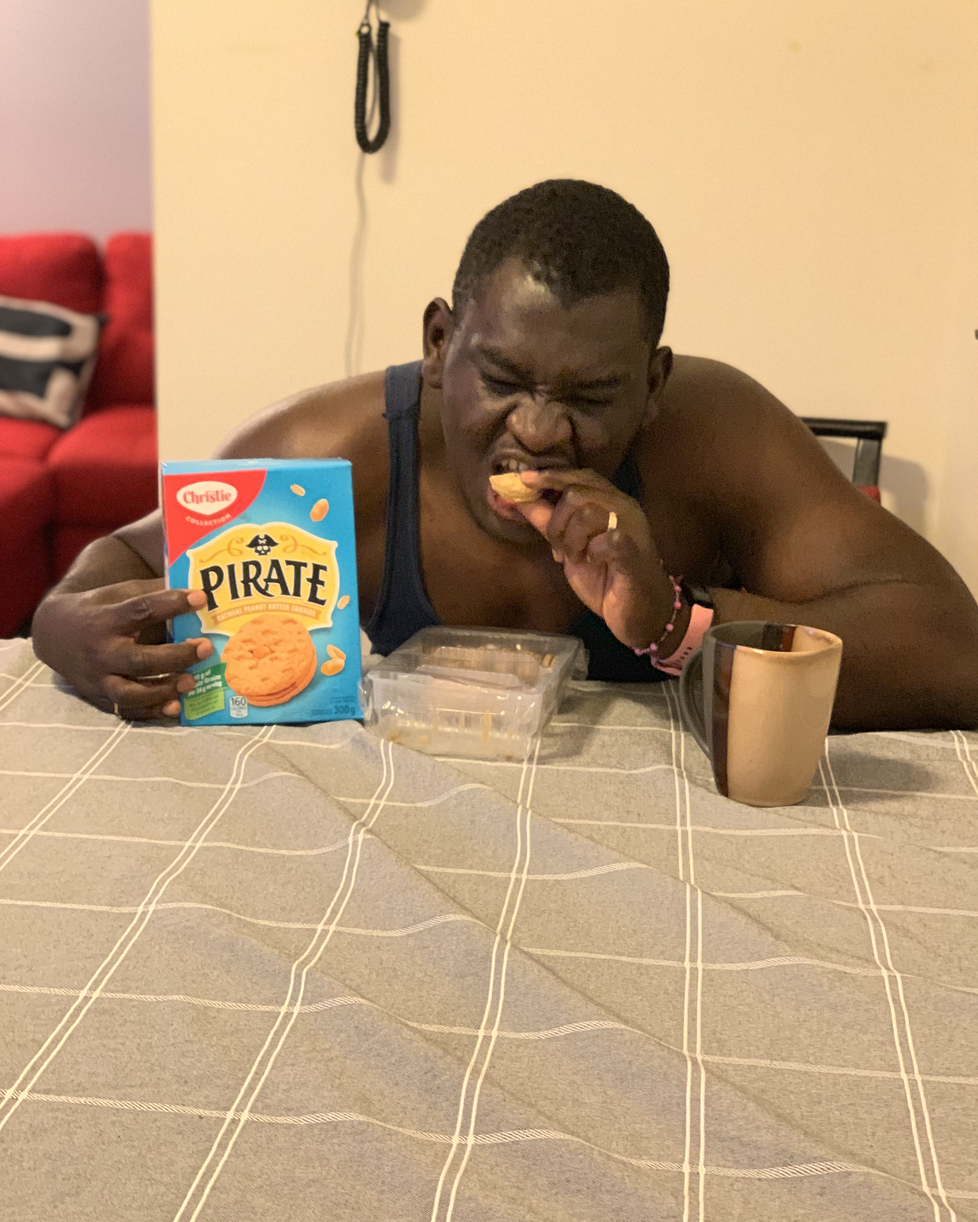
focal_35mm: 55
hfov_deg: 27.6
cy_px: 595
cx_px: 494
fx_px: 1990
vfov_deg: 34.1
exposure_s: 1/30
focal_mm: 6
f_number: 2.4
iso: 640
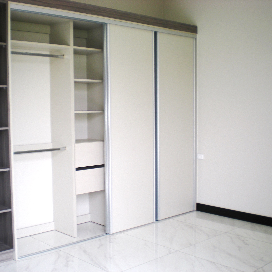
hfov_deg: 37.6
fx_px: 400
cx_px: 135
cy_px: 136
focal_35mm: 45
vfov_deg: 37.6
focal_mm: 6.3
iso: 64
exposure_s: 1/91.6
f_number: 3.1
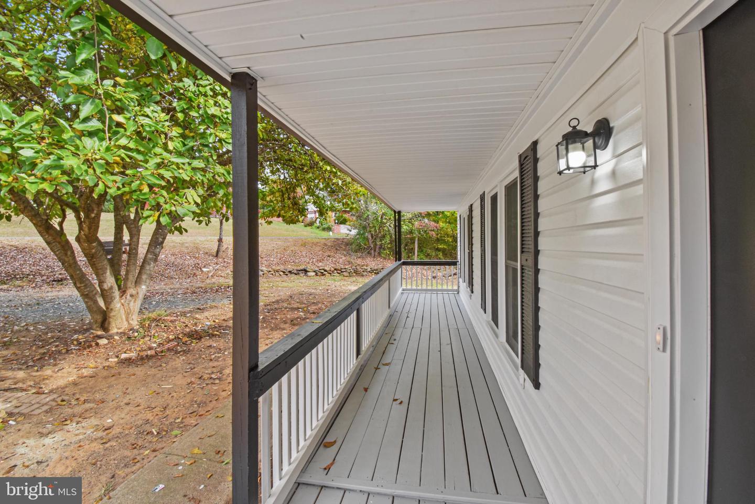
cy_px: 252
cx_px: 378
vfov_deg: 77.3
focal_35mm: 15
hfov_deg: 100.4
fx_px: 315
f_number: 22
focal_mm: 10
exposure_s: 1/2.5
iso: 100
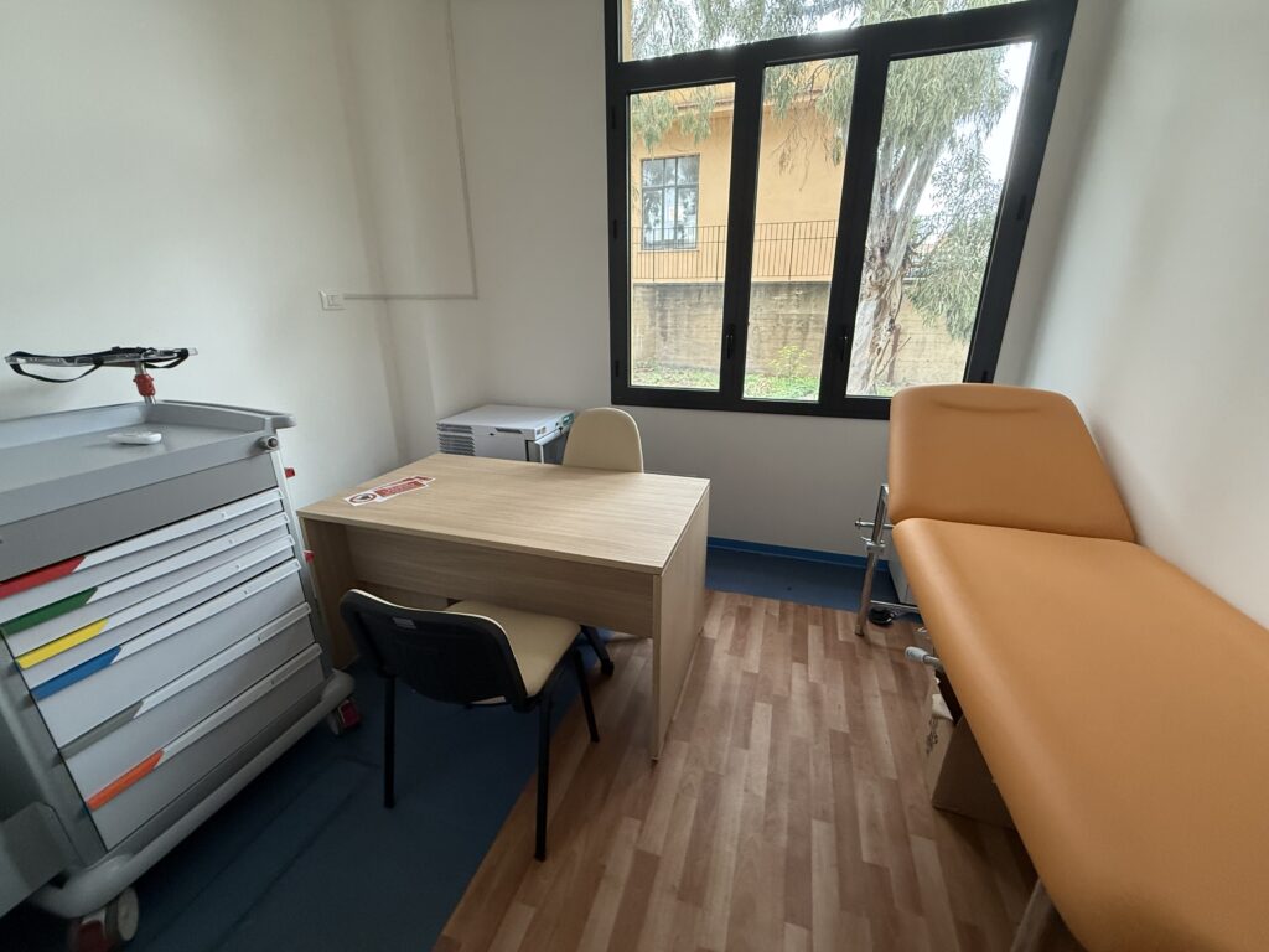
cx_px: 634
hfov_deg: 102.1
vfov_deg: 85.7
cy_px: 476
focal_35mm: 14
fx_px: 513
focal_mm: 2.22
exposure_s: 1/97
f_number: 2.2
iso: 320
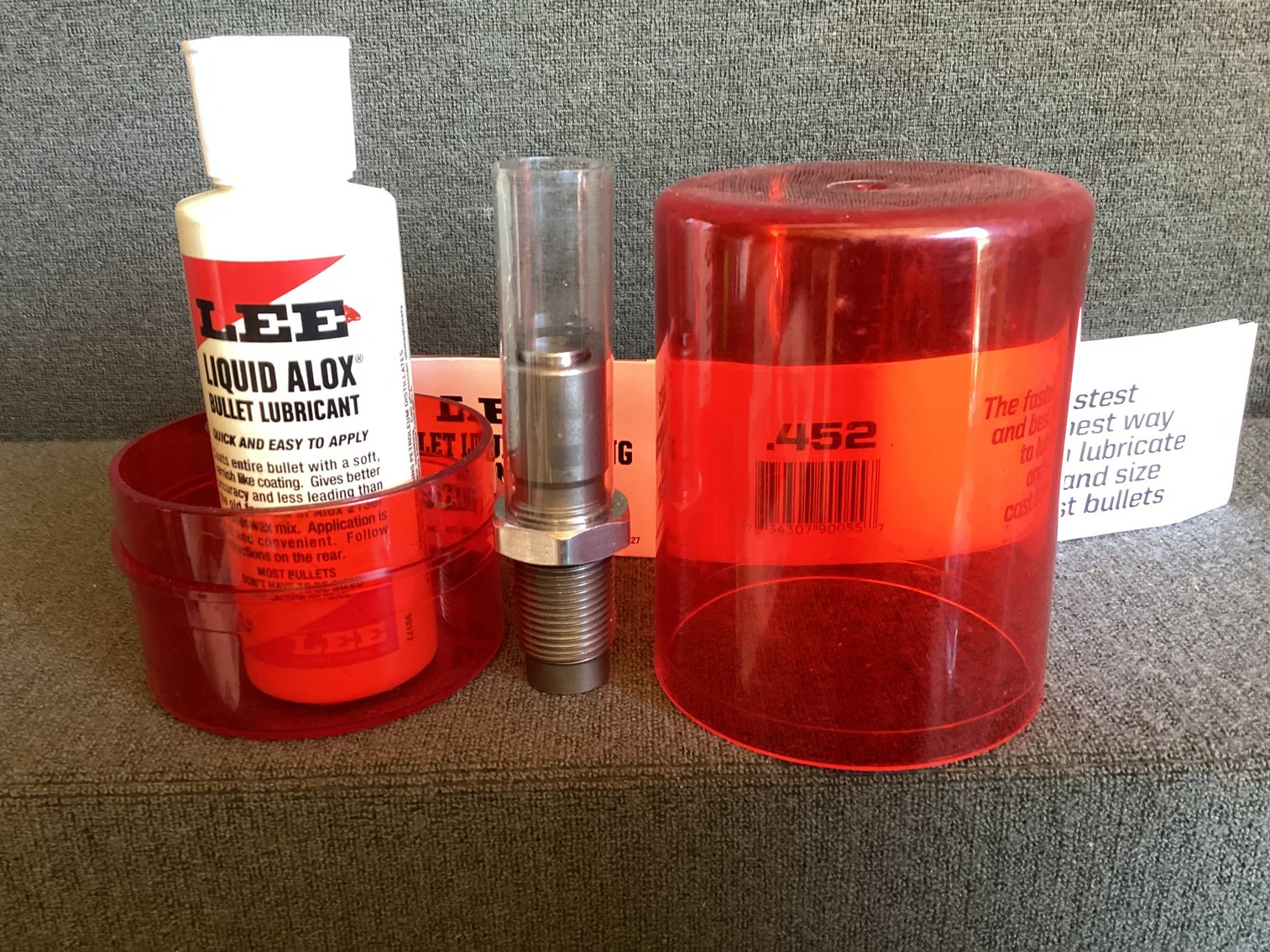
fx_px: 1137
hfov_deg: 58.3
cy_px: 476
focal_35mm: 31
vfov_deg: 45.4
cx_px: 635
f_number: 2.4
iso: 250
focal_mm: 3.3
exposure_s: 1/50
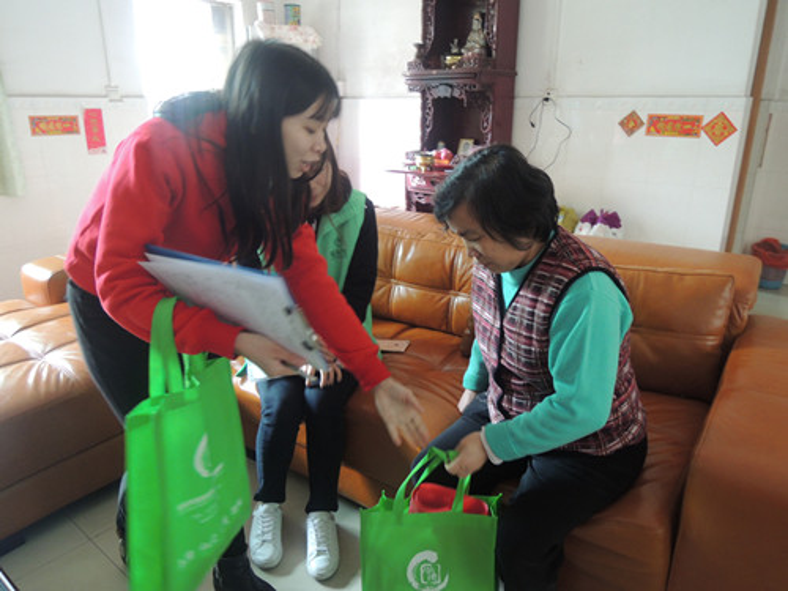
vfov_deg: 56.8
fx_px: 546
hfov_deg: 71.6
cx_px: 394
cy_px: 296
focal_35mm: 24
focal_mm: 4.3
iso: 400
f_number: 2.8
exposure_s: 1/15
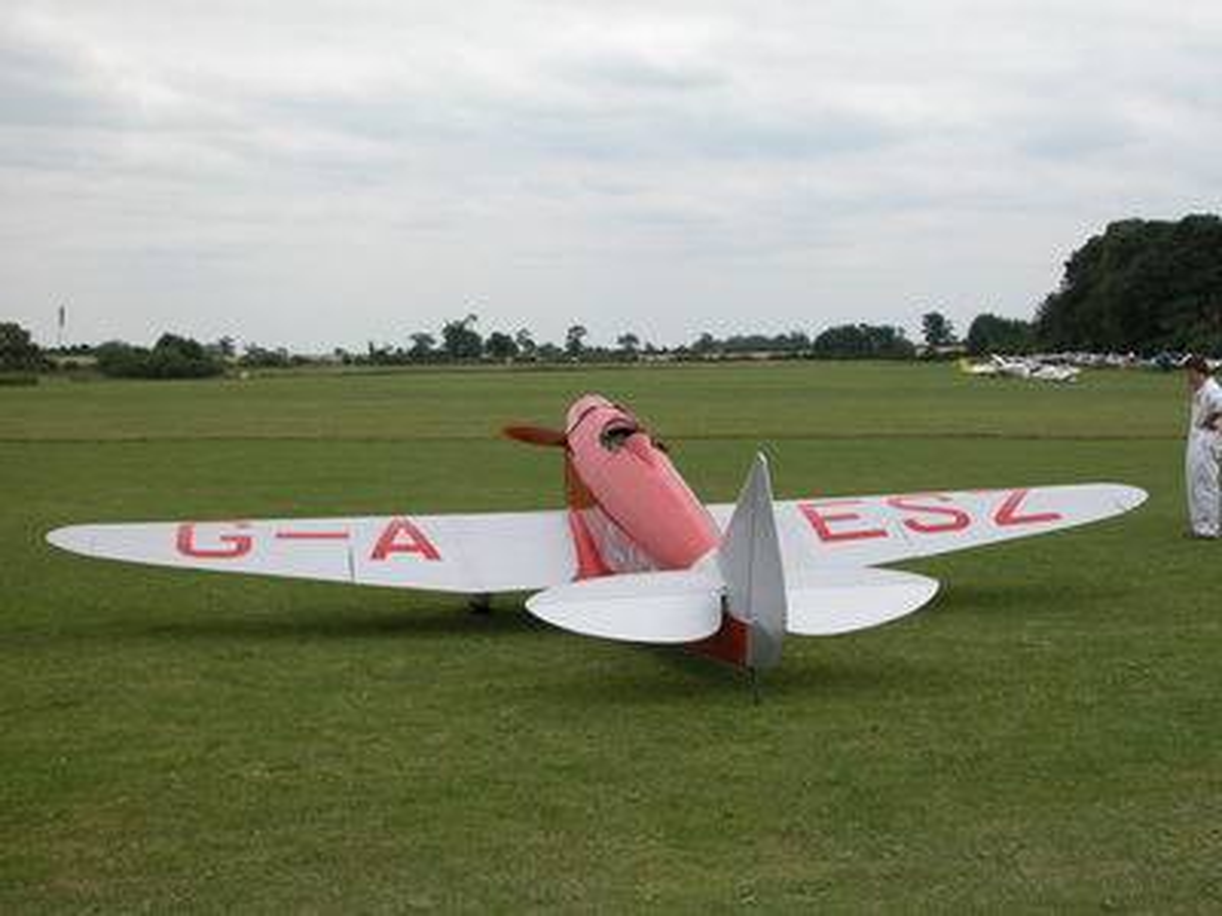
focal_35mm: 50
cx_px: 611
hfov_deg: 38.2
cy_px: 458
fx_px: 1765
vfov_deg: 29.1
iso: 100
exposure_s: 1/299
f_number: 6.8
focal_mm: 12.7
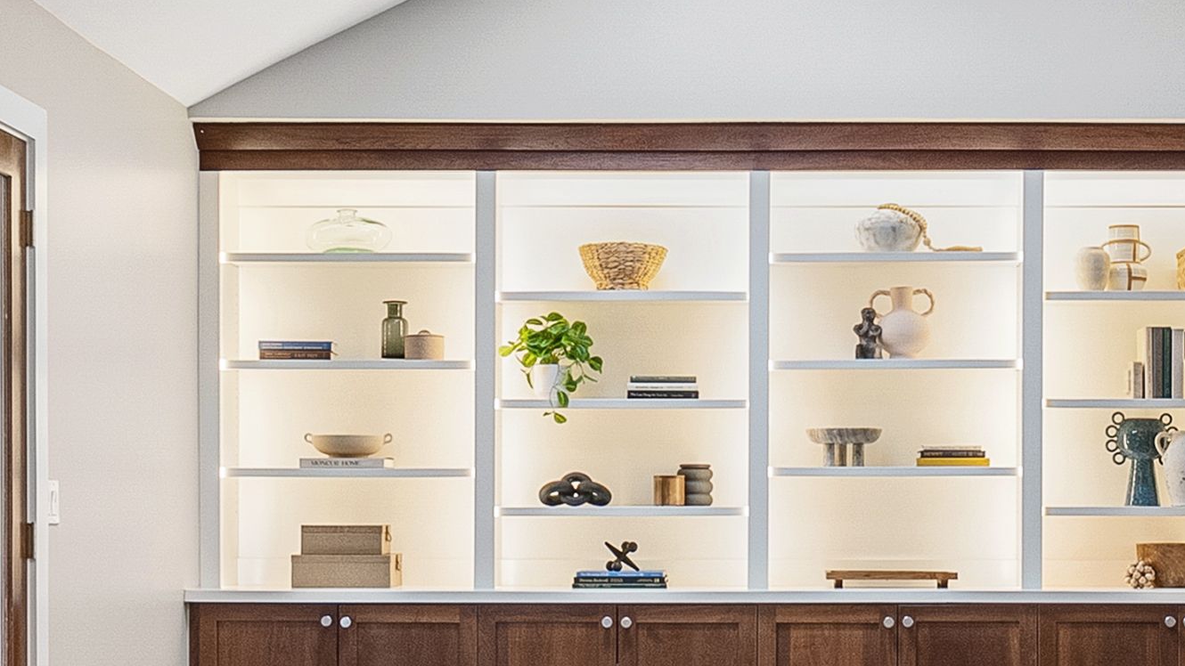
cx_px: 768
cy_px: 560
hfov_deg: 31.2
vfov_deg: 17.8
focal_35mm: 67
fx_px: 2105
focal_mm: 20
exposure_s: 1/8
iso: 800
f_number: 9
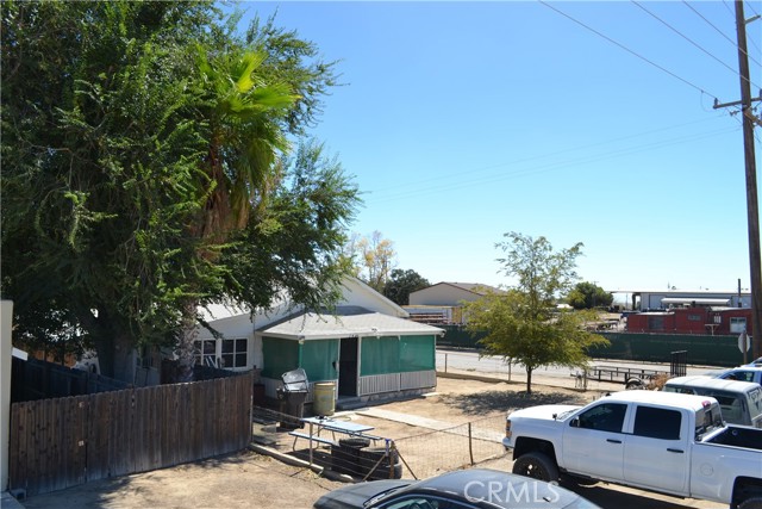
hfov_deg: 67.4
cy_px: 254
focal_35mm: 27
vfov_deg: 48.0
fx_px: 572
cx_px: 381
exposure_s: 1/200
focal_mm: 18
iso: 100
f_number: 7.1
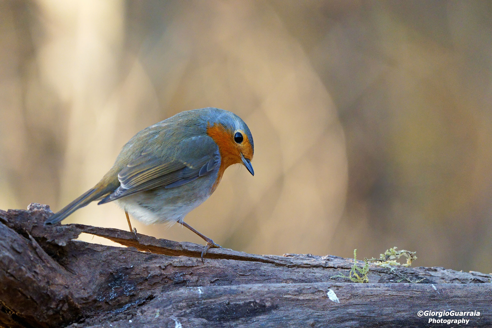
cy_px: 164
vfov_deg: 2.3
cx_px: 246
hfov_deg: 3.4
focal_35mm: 600
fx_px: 8201
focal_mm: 600
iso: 3200
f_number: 6.3
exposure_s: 1/1250
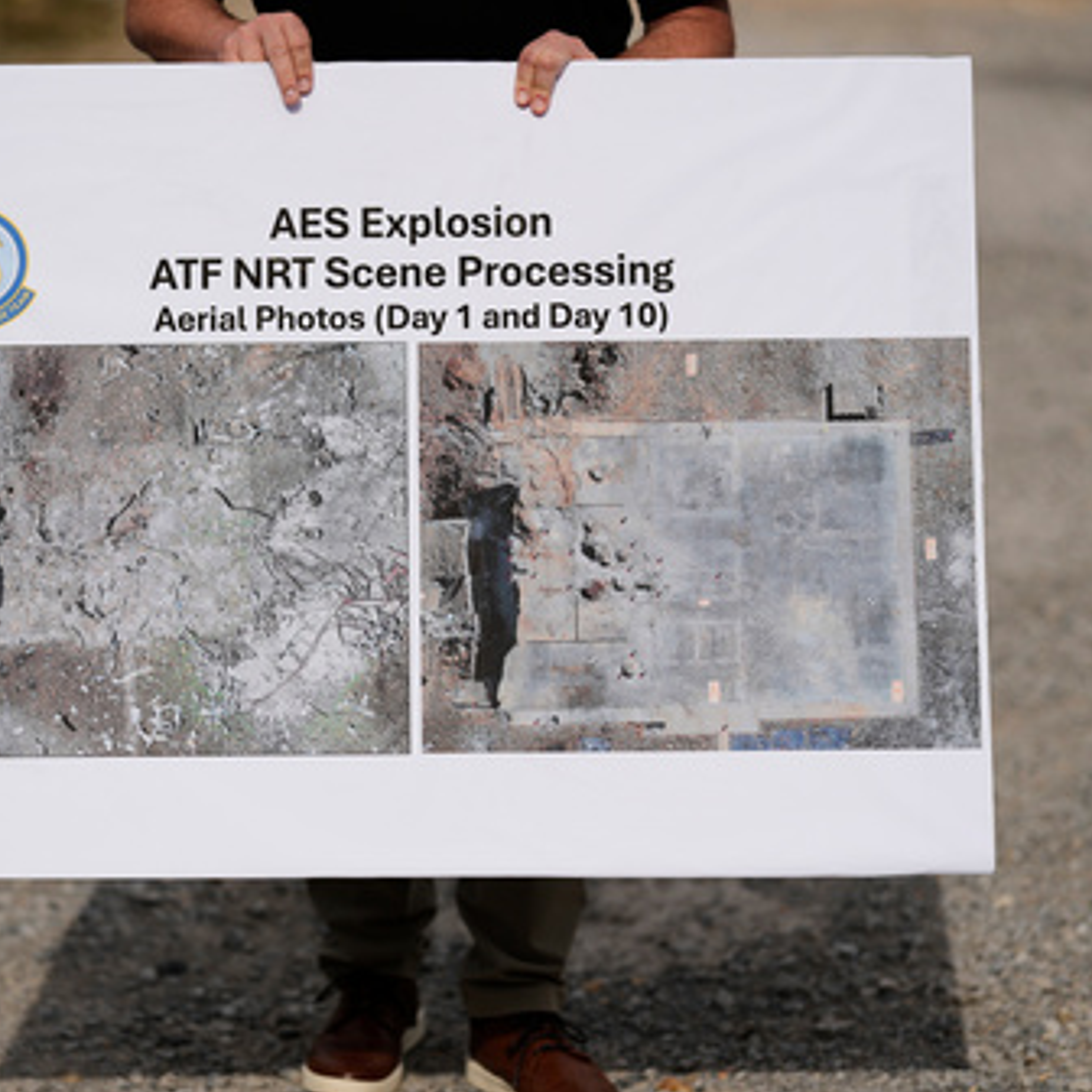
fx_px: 3926
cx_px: 390
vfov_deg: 15.8
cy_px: 544
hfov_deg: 15.8
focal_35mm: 110
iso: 100
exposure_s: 1/8000
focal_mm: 85
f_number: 1.8
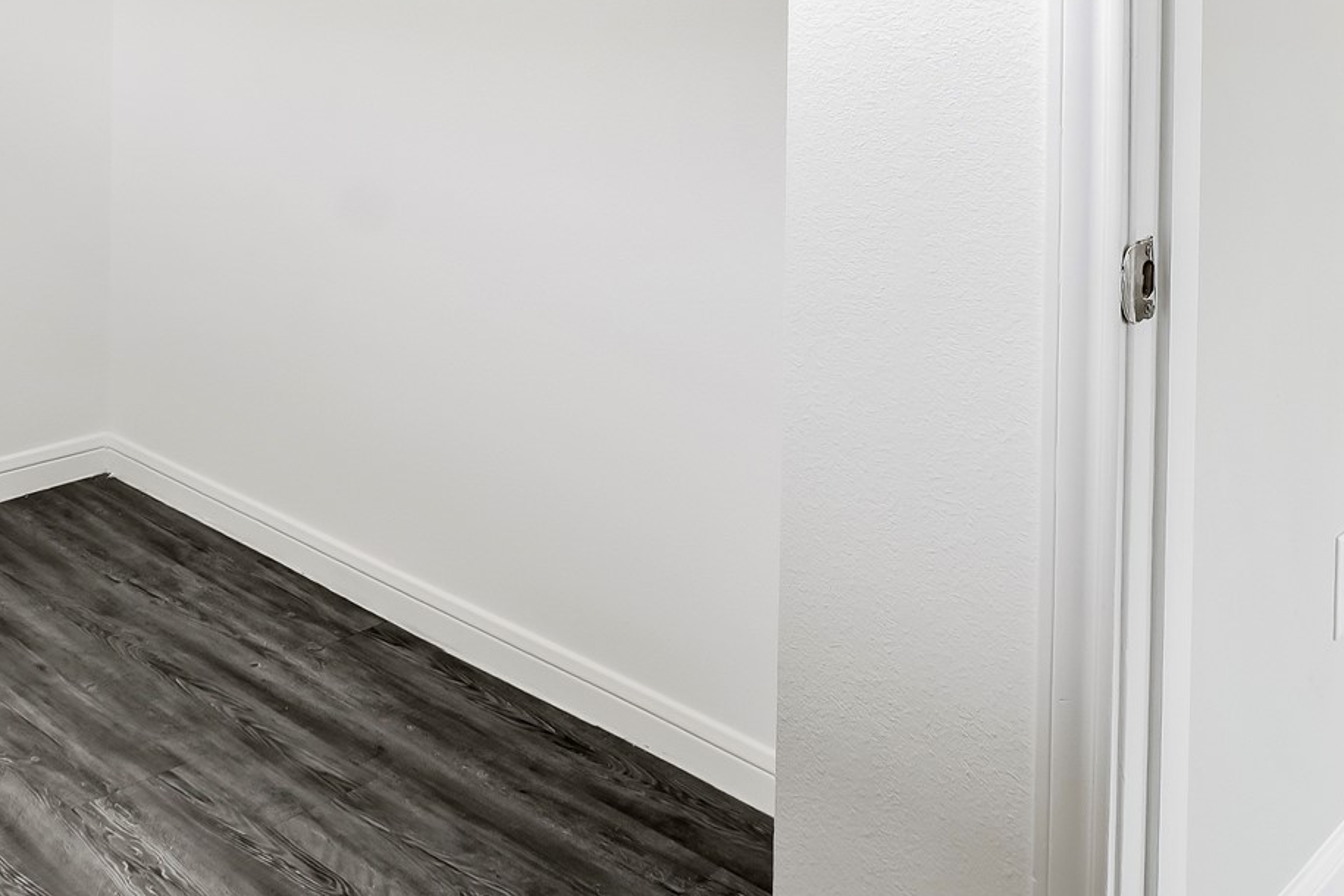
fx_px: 1463
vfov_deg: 31.3
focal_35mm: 39
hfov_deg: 48.8
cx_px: 486
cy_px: -13
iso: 250
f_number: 9
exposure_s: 1/250
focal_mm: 11
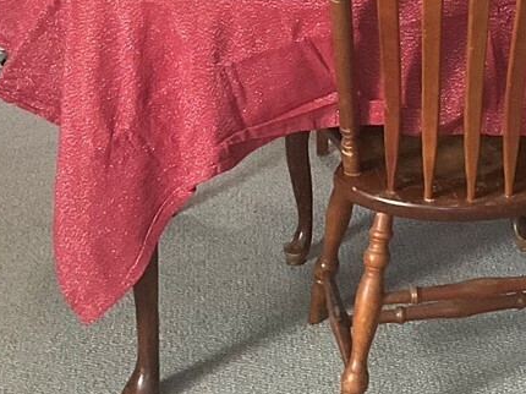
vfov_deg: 13.0
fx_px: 1640
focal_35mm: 108
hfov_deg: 17.7
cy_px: -196
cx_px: 555
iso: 125
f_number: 1.8
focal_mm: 3
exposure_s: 1/60
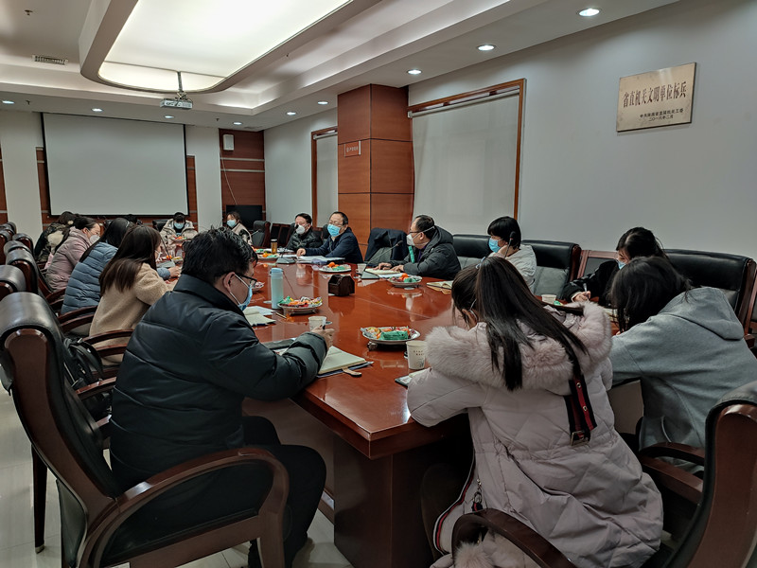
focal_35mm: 25
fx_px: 547
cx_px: 378
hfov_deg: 69.4
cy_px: 284
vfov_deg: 54.9
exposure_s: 1/33
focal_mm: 5.96
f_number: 1.75
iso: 452
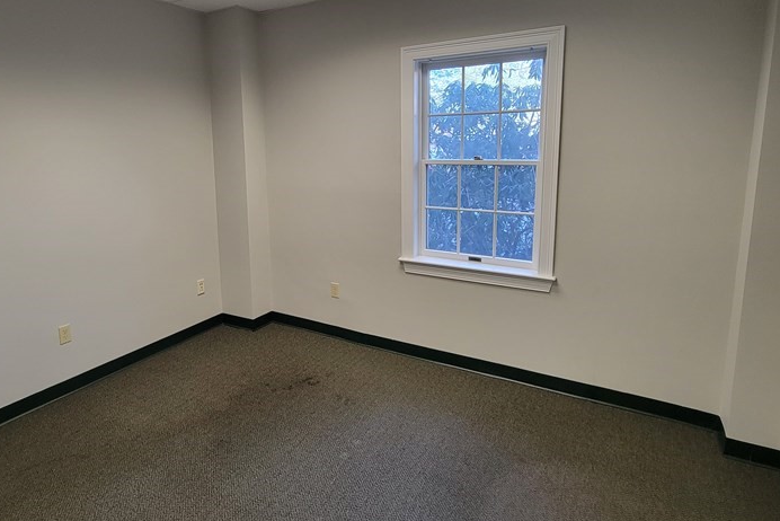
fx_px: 433
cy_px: 207
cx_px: 330
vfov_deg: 61.4
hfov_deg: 83.4
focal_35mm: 20
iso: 320
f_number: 2.2
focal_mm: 2.2
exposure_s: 1/60
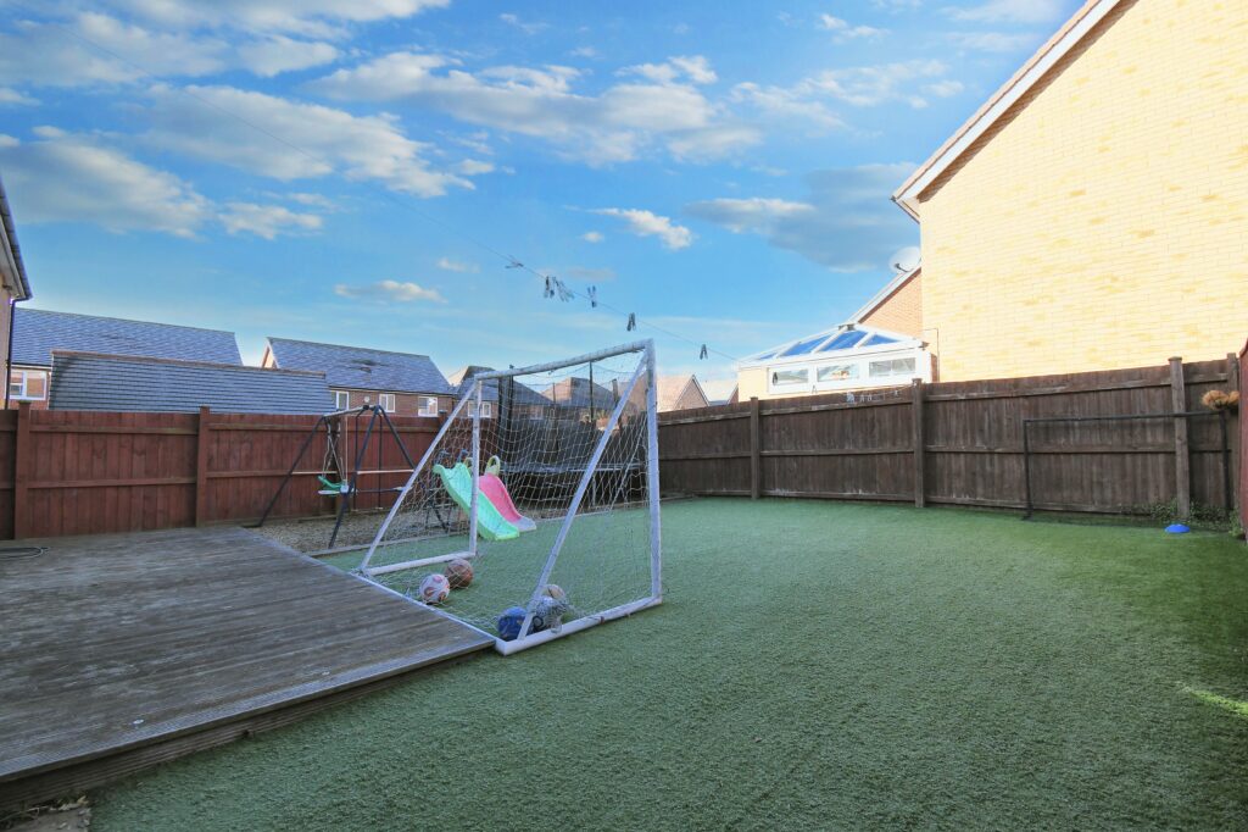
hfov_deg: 100.4
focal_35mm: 15
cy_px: 416
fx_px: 520
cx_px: 624
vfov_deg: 77.3
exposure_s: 1/320
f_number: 9
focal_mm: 10
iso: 560
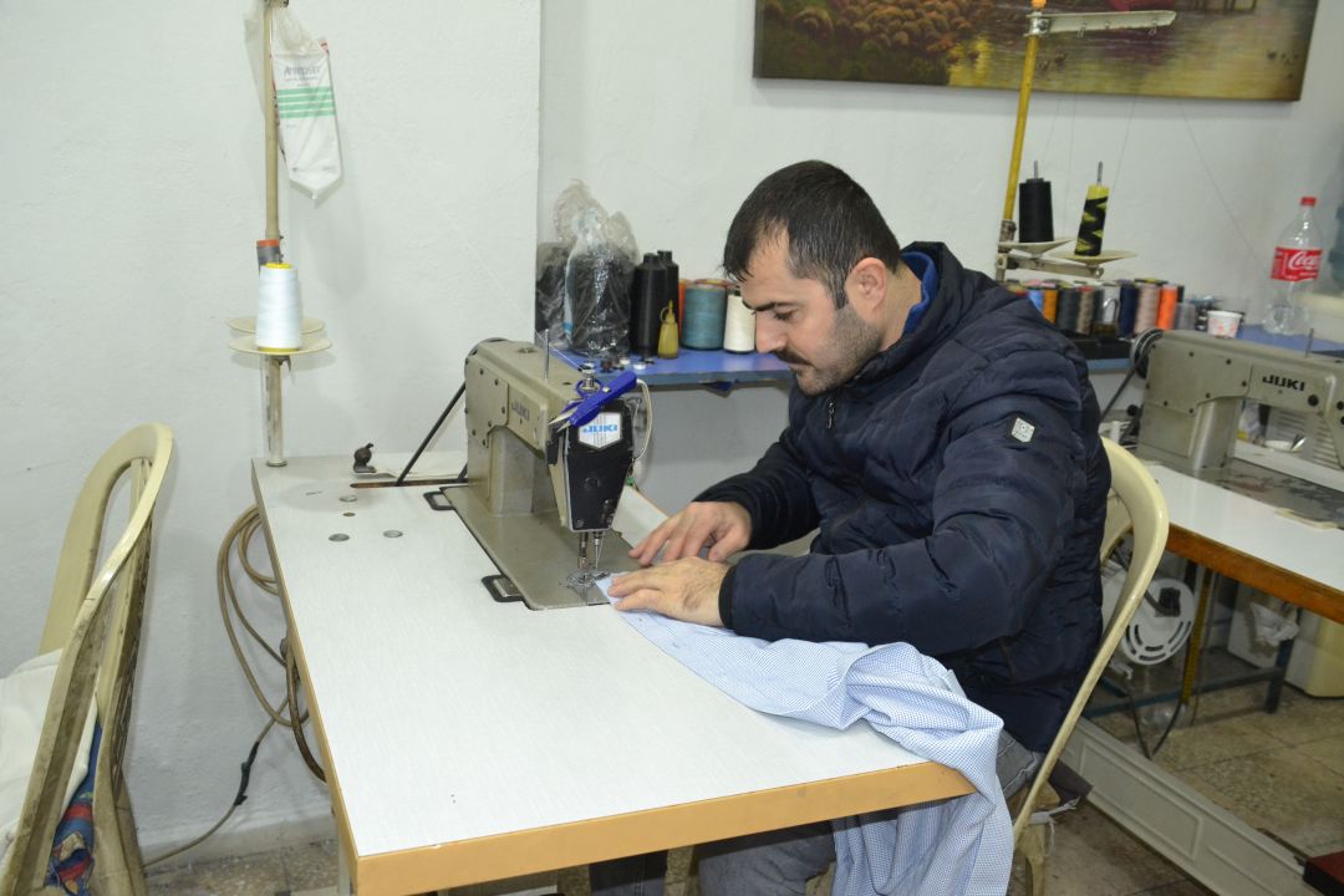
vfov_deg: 40.0
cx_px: 672
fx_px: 1232
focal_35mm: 33
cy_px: 448
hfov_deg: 57.2
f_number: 3.8
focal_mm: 22
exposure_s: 1/60
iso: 1800
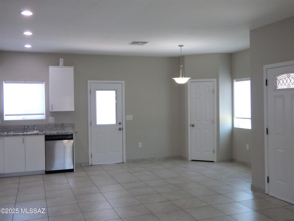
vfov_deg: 38.7
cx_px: 147
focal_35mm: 37
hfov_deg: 50.1
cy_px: 110
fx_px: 314
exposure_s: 1/125
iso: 500
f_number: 3.5
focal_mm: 6.47
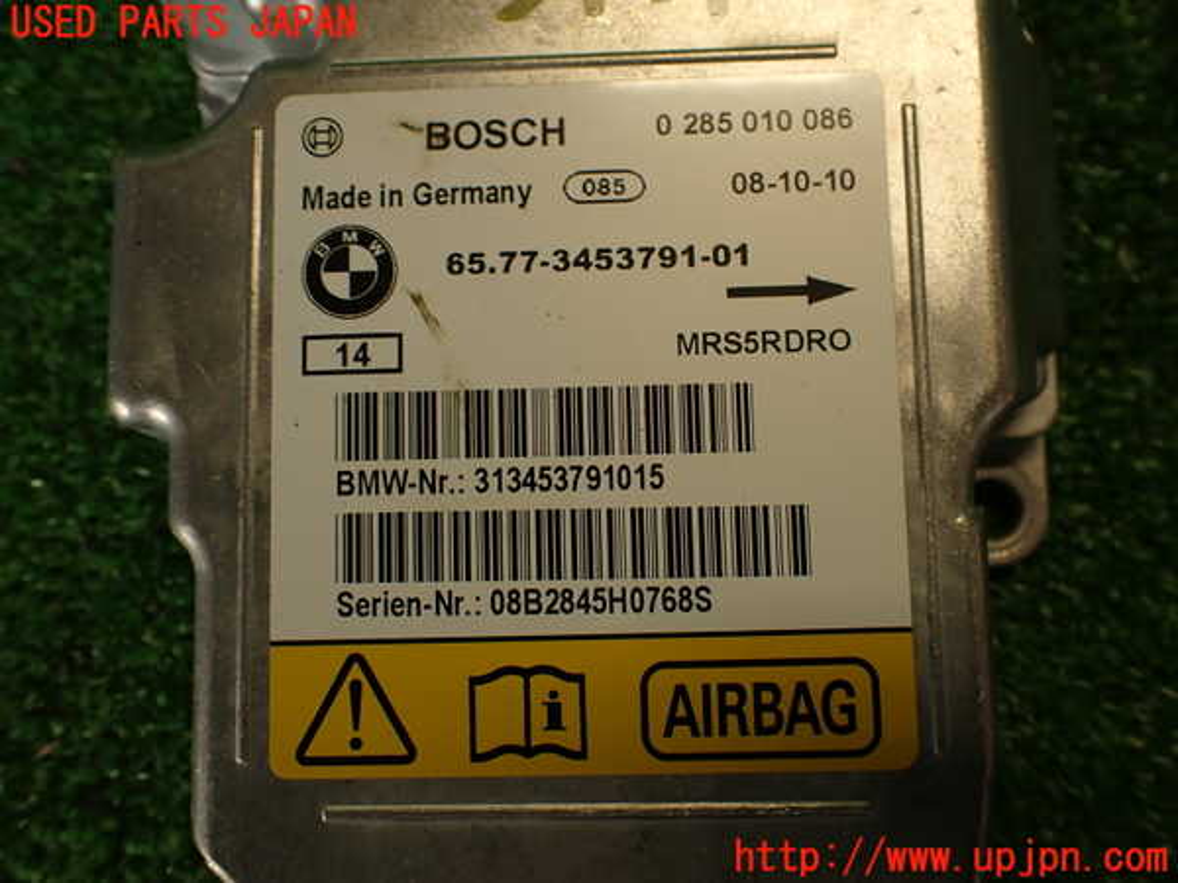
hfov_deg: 56.8
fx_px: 1089
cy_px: 442
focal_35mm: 32
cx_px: 589
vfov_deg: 44.2
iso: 100
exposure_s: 1/60
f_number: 2.4
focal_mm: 5.79
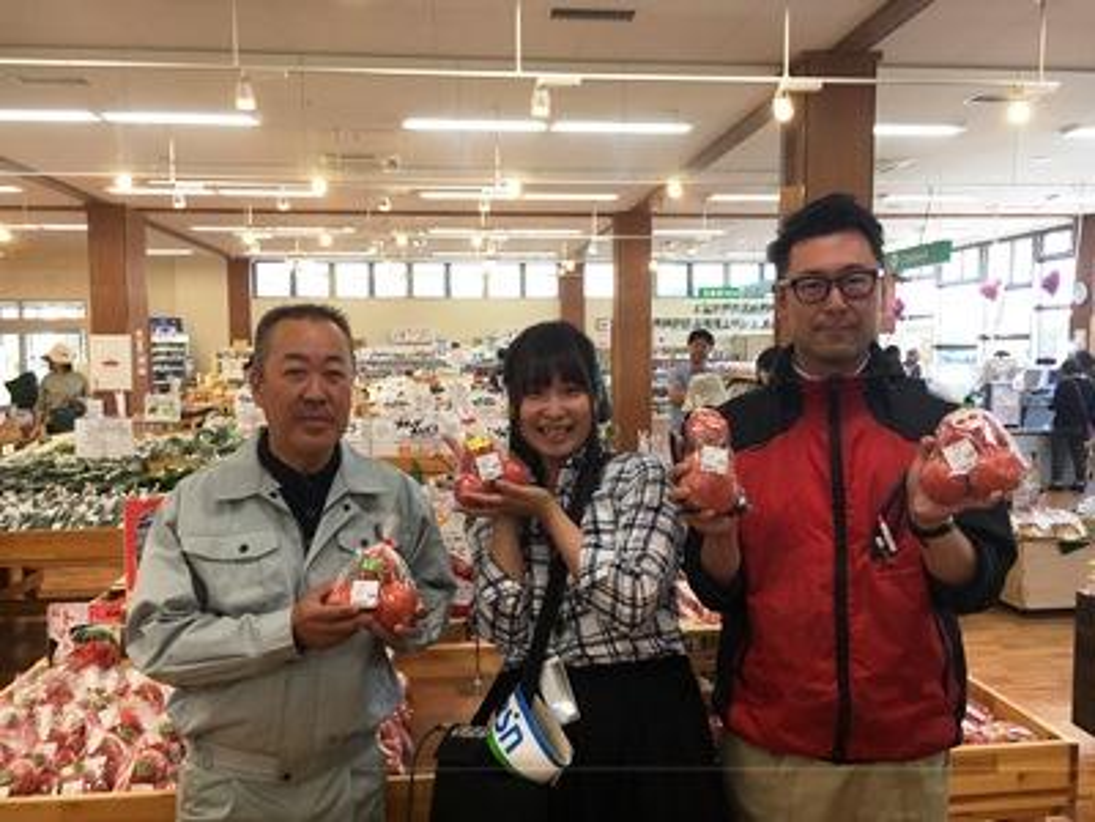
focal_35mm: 29
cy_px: 411
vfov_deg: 48.2
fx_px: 917
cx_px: 548
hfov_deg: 61.7
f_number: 2.2
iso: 25
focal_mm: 4.2
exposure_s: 1/60
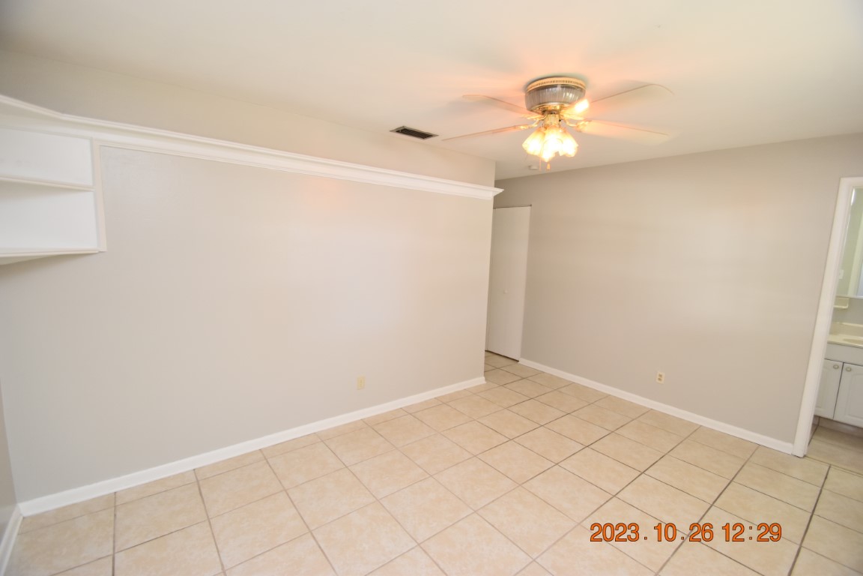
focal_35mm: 15
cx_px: 432
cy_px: 288
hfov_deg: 100.4
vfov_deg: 77.3
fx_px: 360
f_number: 3.5
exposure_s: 1/60
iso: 800
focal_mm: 10
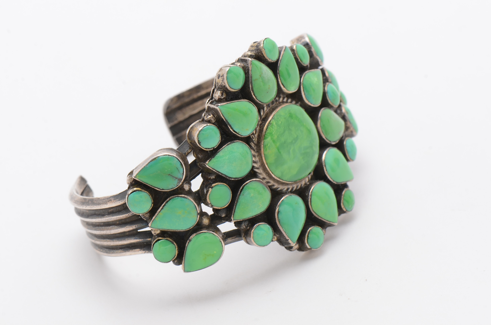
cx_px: 246
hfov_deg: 16.1
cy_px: 162
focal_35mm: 128
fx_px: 1735
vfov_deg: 10.7
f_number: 14
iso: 200
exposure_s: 1/125
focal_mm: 85
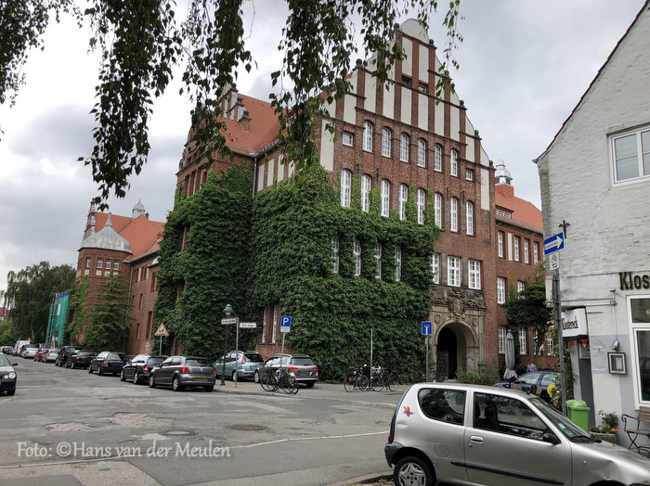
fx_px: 525
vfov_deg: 49.7
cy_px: 243
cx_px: 325
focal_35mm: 28
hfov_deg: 63.5
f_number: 1.8
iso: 20
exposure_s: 1/857
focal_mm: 3.99
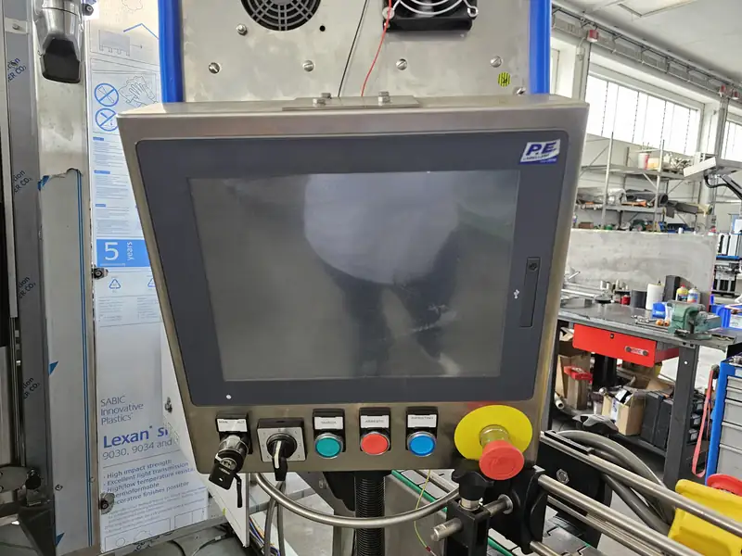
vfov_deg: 58.9
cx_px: 371
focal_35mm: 23
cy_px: 278
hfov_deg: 73.9
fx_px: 493
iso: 320
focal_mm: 6.3
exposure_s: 1/142
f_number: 1.7
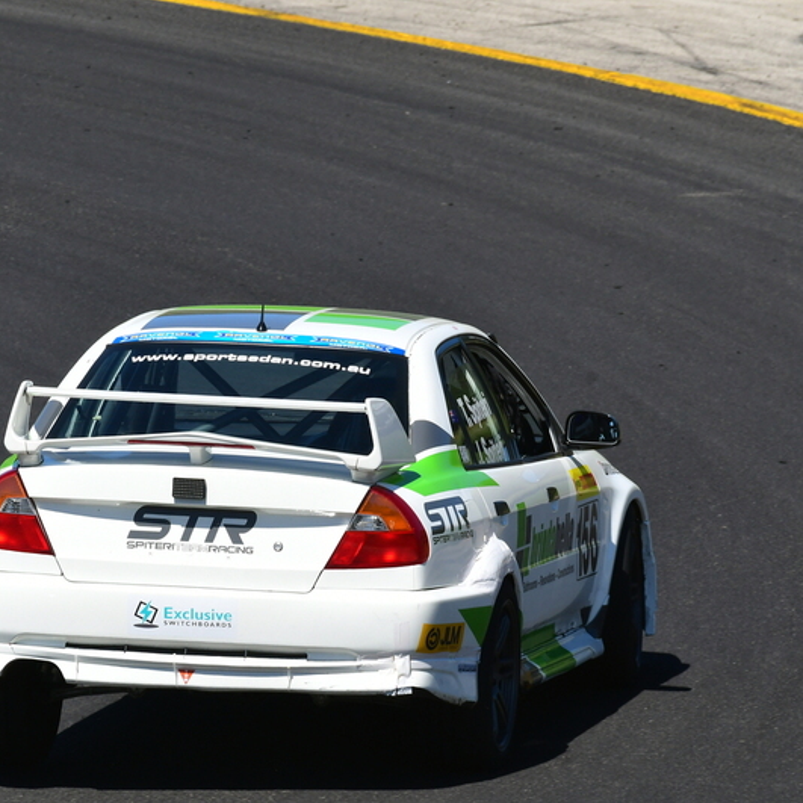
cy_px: 402
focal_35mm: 749
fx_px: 19657
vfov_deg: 2.3
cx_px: 277
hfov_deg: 2.3
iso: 500
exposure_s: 1/640
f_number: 13
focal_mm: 390
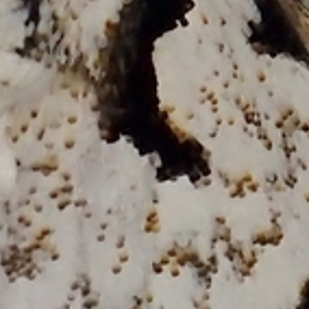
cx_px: -33
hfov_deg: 3.2
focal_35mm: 540
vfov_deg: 3.2
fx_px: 5454
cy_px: 181
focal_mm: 18
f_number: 6.3
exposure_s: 1/800
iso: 100
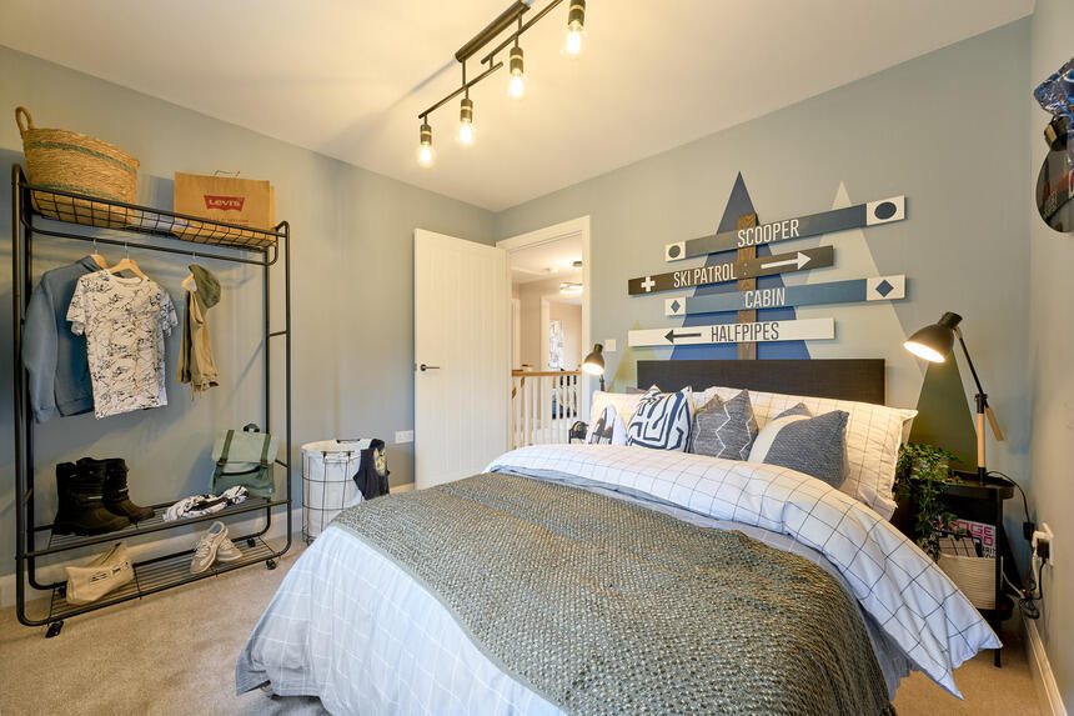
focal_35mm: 14
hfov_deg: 104.3
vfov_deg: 81.2
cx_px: 537
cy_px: 358
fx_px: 418
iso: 100
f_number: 10
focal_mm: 14
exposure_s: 1/2.5
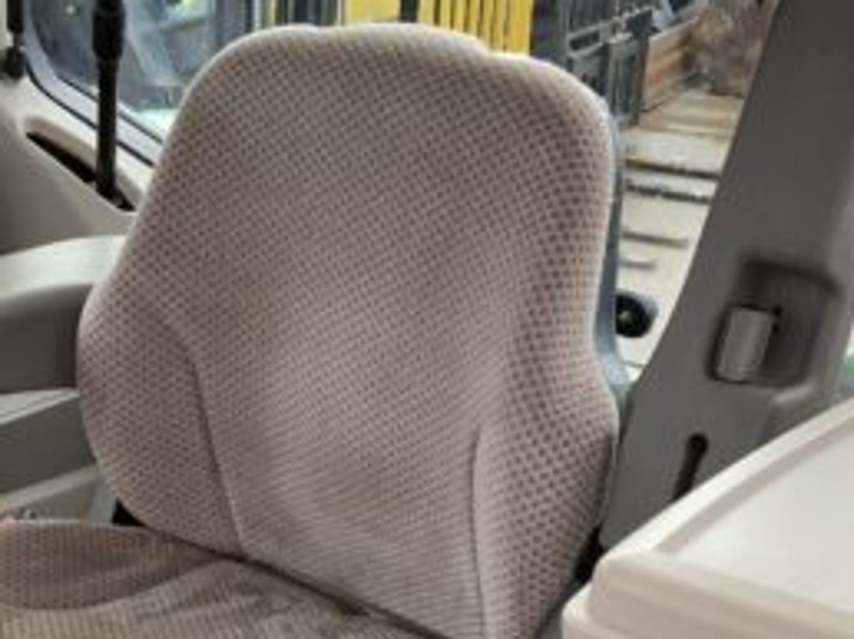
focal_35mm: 72
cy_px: 656
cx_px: 344
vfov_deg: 19.7
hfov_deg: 27.0
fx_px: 1775
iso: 40
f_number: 1.8
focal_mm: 3
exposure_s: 1/122
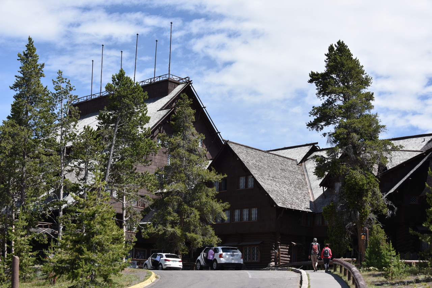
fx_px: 744
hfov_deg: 32.4
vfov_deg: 21.9
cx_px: 216
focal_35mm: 62
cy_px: 144
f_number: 8
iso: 100
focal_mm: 62
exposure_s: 1/250
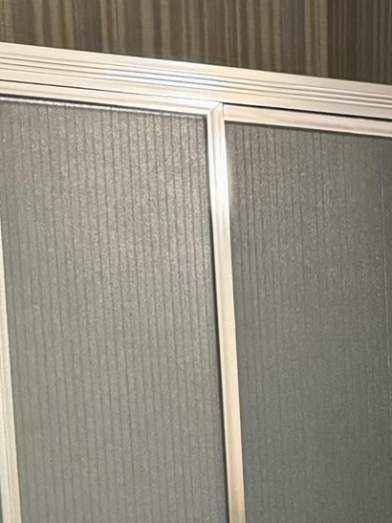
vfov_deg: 18.0
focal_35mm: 101
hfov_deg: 13.7
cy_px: 701
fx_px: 1526
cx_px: 595
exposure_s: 1/60
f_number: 1.78
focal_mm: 6.86
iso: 800
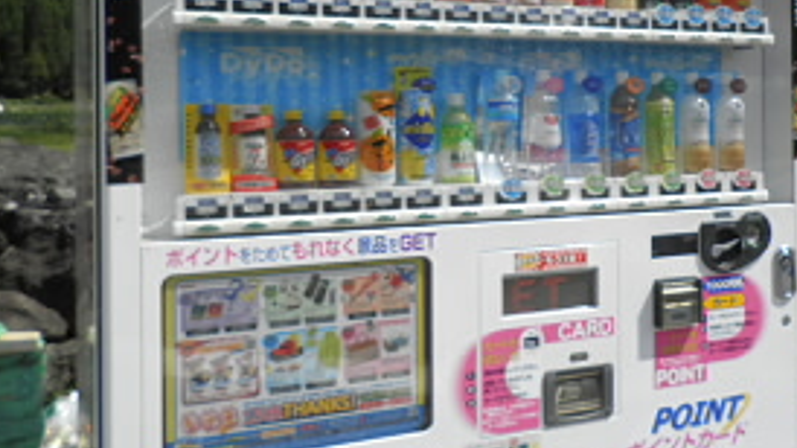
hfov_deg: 47.0
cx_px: 489
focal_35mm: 43
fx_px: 909
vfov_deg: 27.3
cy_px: 116
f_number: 8
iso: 64
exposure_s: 1/160
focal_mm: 4.9
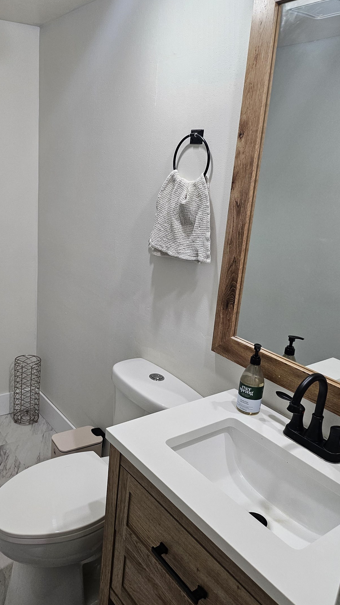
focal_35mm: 28
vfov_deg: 67.9
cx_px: 104
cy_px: 293
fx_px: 449
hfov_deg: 40.8
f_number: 1.8
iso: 125
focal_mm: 5
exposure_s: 1/120
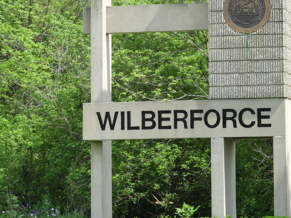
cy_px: 68
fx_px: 1455
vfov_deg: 8.6
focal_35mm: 173
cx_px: 207
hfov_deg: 11.4
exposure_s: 1/250
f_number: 5
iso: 100
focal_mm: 20.6
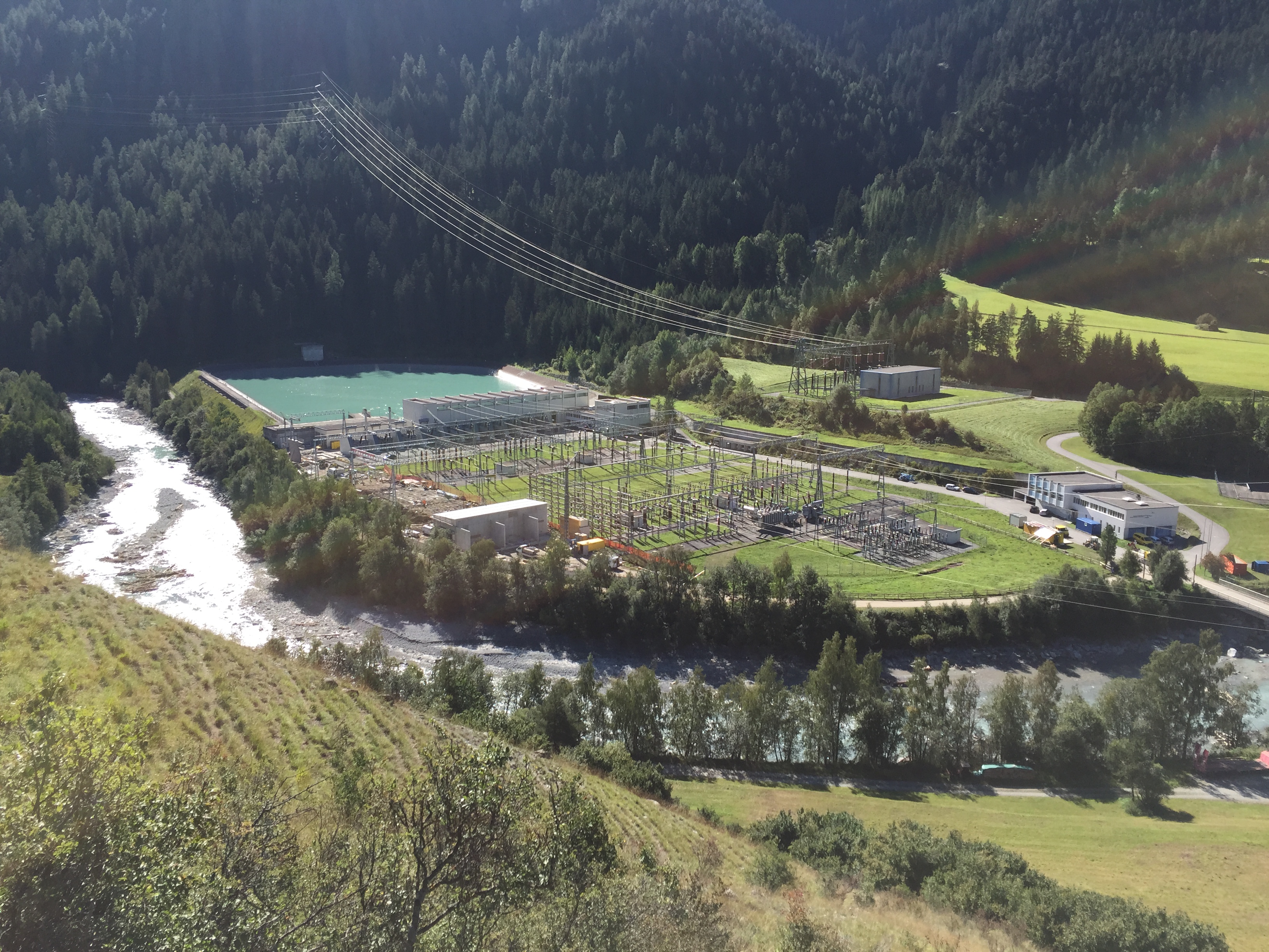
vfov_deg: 48.2
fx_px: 1063
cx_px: 634
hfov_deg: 61.7
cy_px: 476
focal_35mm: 29
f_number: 2.2
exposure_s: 1/1130
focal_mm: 4.15
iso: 32
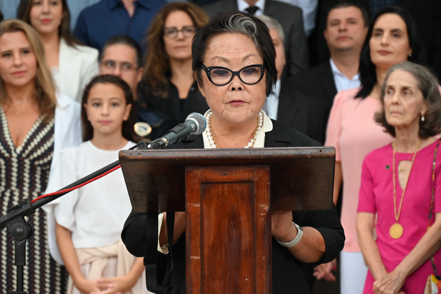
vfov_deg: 9.8
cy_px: 147
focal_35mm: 140
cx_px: 220
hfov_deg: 14.6
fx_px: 1716
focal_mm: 140
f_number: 6.3
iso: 2000
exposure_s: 1/250
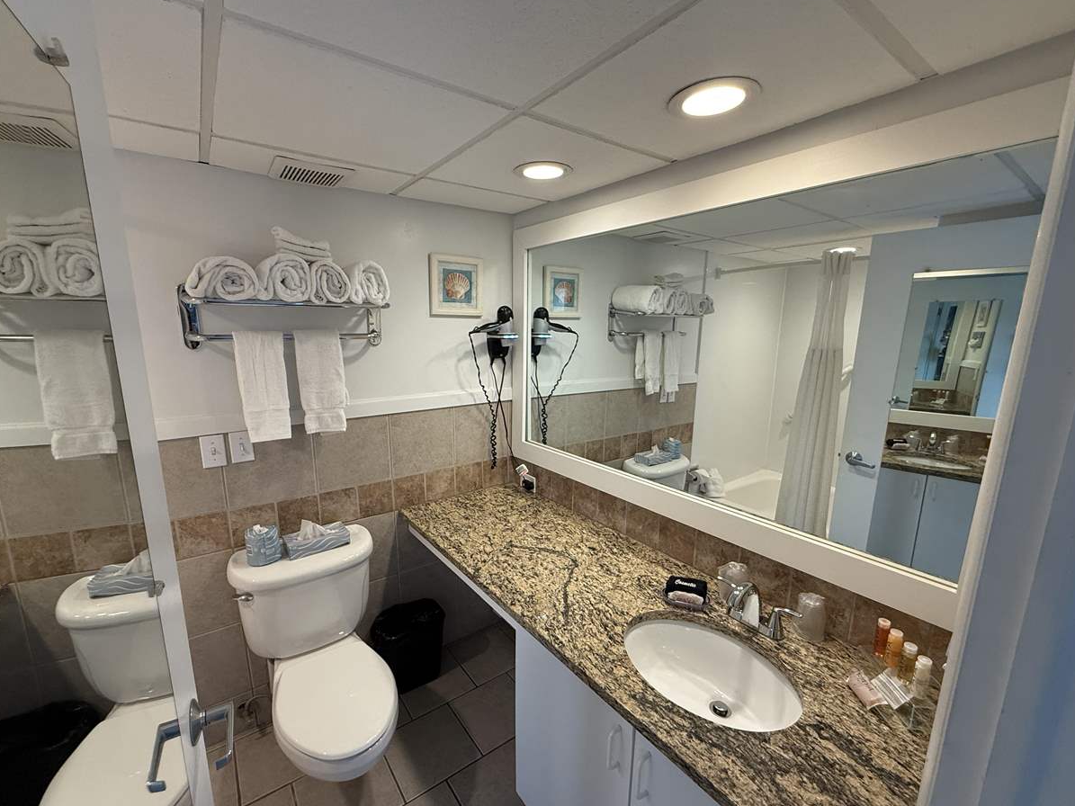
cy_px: 417
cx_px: 526
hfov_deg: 98.2
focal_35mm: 15
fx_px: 466
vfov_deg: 81.7
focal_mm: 2.22
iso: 200
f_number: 2.2
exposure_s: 1/120
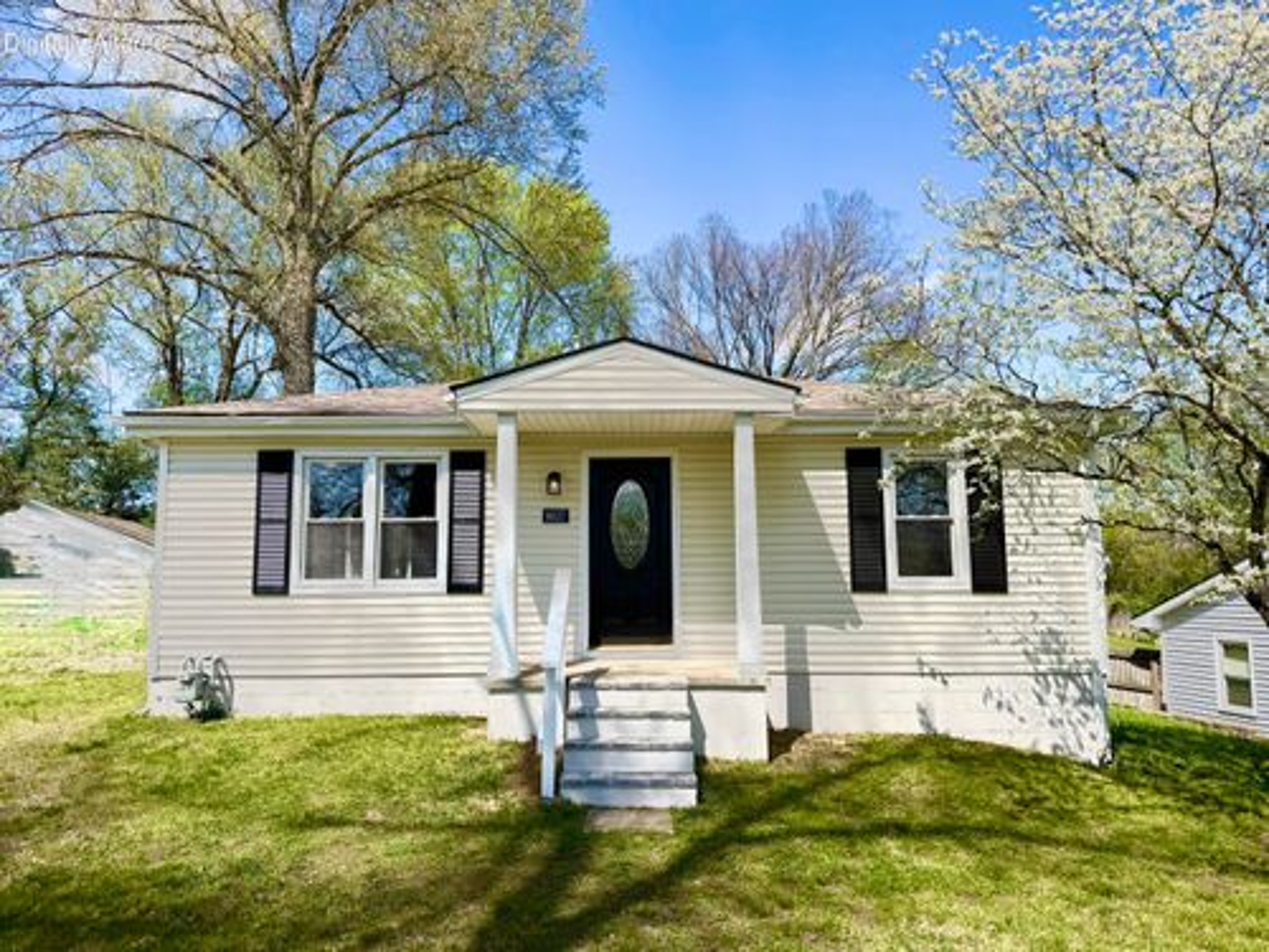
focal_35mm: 24
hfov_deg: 71.6
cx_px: 634
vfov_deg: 56.8
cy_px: 476
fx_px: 880
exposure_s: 1/6173
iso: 80
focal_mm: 6.76
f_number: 1.78
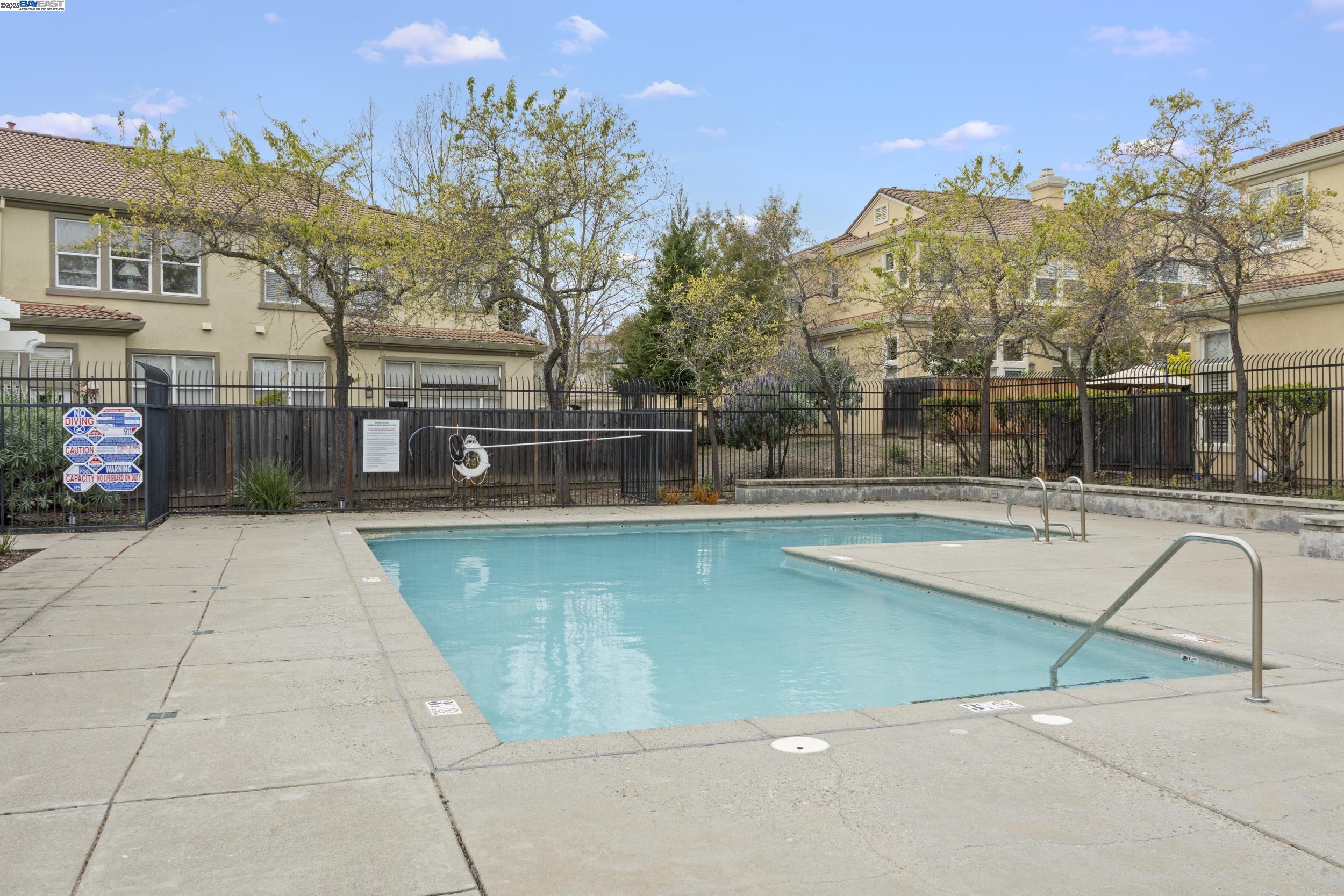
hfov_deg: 65.5
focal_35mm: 28
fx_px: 1045
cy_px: 448
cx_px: 672
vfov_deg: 46.4
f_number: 13
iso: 320
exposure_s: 1/200
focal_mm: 28
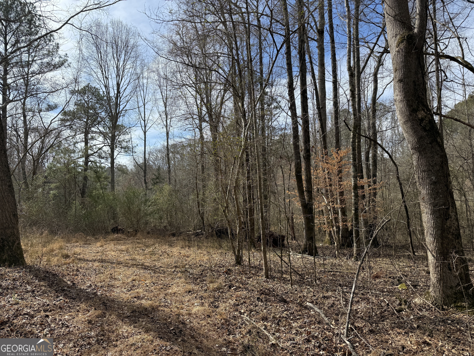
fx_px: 329
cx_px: 237
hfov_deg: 71.6
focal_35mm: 24
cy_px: 178
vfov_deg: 56.8
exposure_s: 1/3953
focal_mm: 6.76
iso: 100
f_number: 1.78
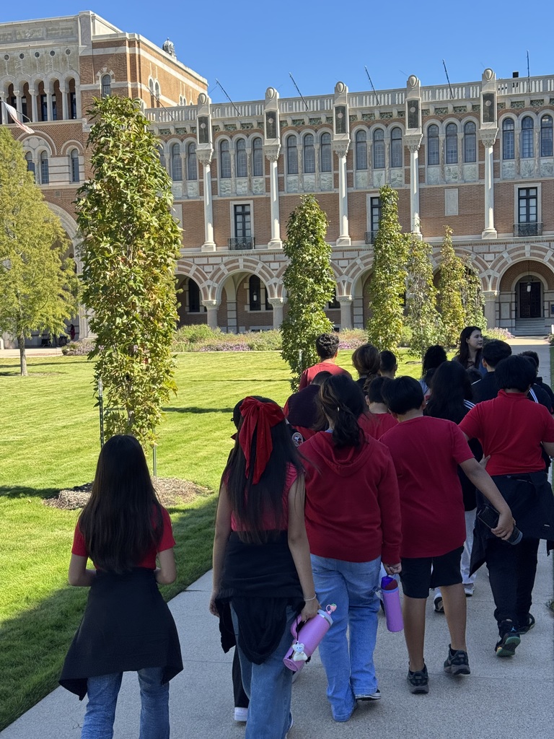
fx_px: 1024
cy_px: 370
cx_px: 277
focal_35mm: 48
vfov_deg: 39.7
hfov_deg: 30.3
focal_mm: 6.76
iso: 64
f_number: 1.78
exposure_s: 1/1458
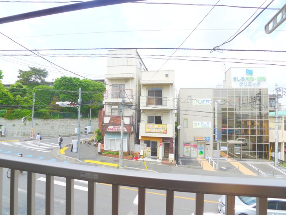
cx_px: 143
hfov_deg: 71.6
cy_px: 108
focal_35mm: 24
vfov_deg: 56.8
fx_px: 198
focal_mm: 5.1
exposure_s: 1/500
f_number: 4
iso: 80
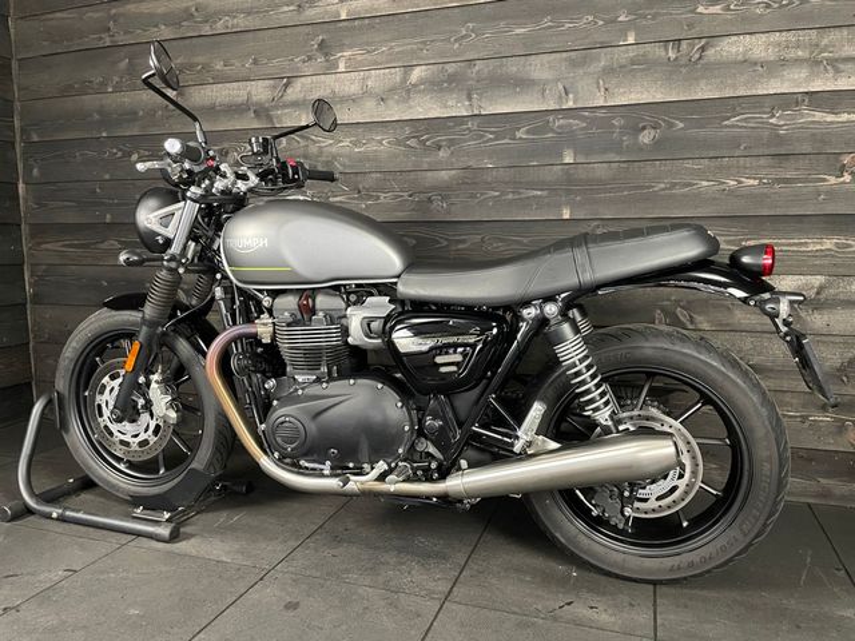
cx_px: 428
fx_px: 642
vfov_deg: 53.1
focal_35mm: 26
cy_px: 320
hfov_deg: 67.3
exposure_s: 1/25
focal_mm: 4.2
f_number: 1.6
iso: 500
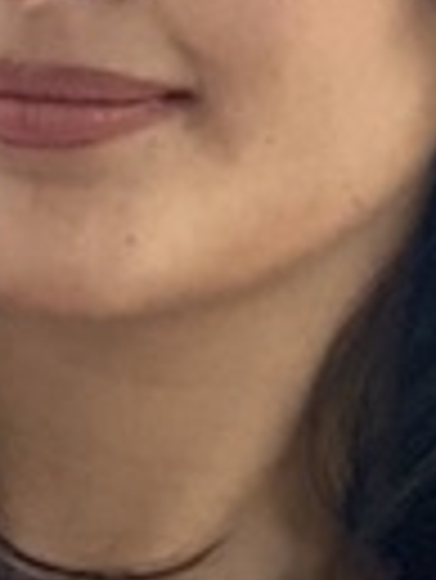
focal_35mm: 593
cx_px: -178
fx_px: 9942
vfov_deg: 3.3
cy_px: 1632
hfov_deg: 2.5
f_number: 2.8
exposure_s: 1/121
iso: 125
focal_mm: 9
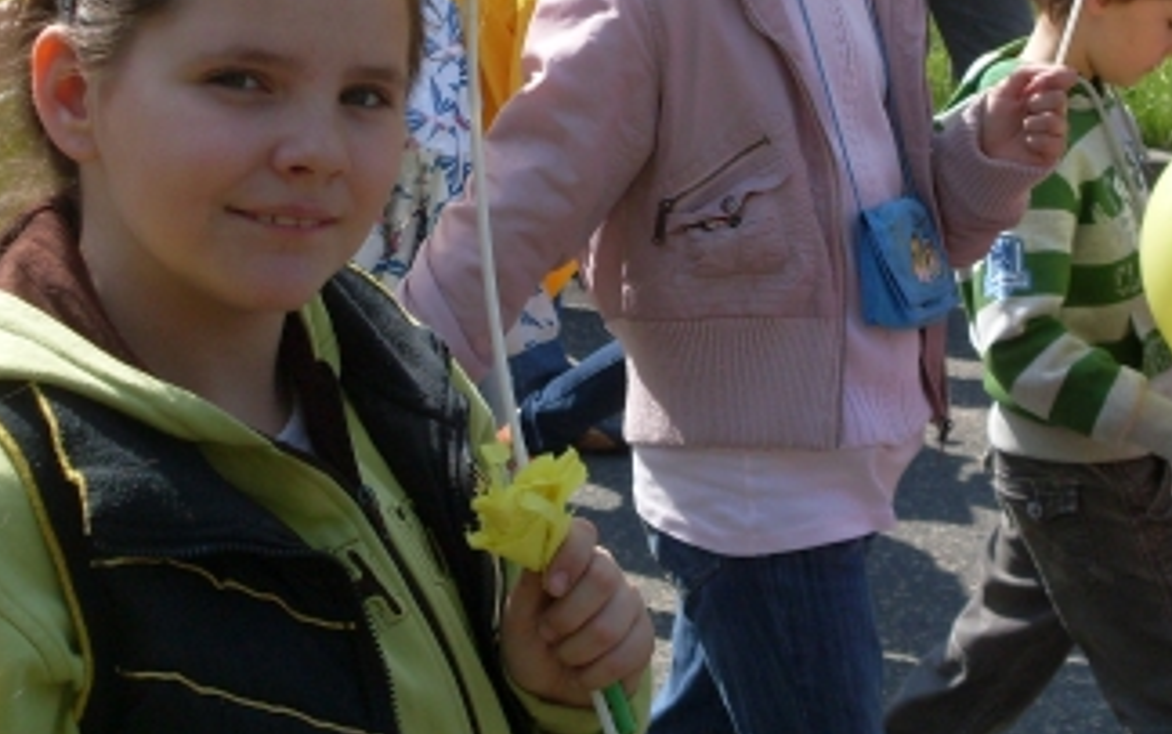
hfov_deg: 20.0
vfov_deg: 12.5
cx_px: 734
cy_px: 61
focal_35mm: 104
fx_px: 3324
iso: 80
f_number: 3.4
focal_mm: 9.9
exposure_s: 1/500
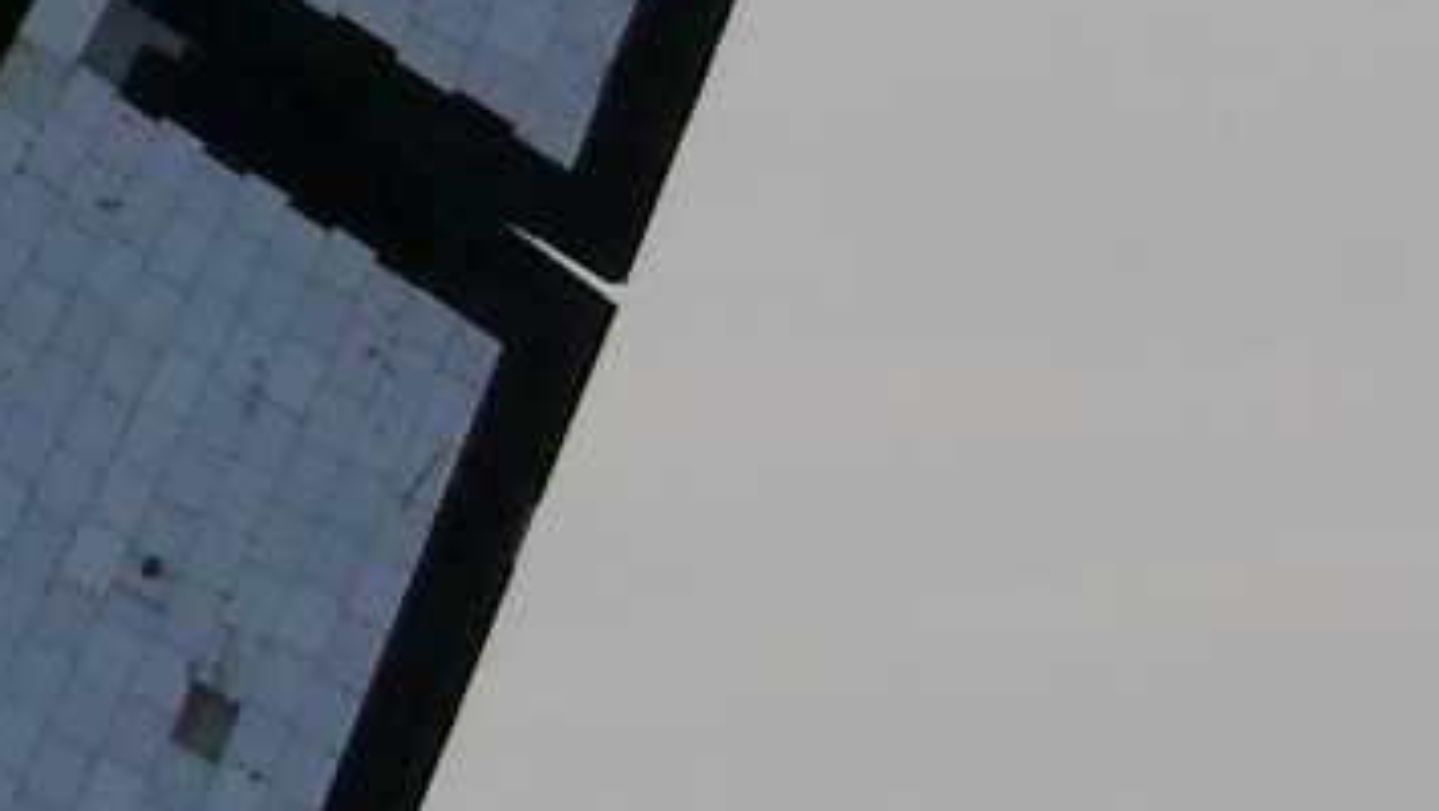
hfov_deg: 1.2
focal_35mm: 1748
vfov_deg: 0.7
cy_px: -335
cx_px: -28
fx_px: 66723
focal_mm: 56.5
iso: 100
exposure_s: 1/400
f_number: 5.6
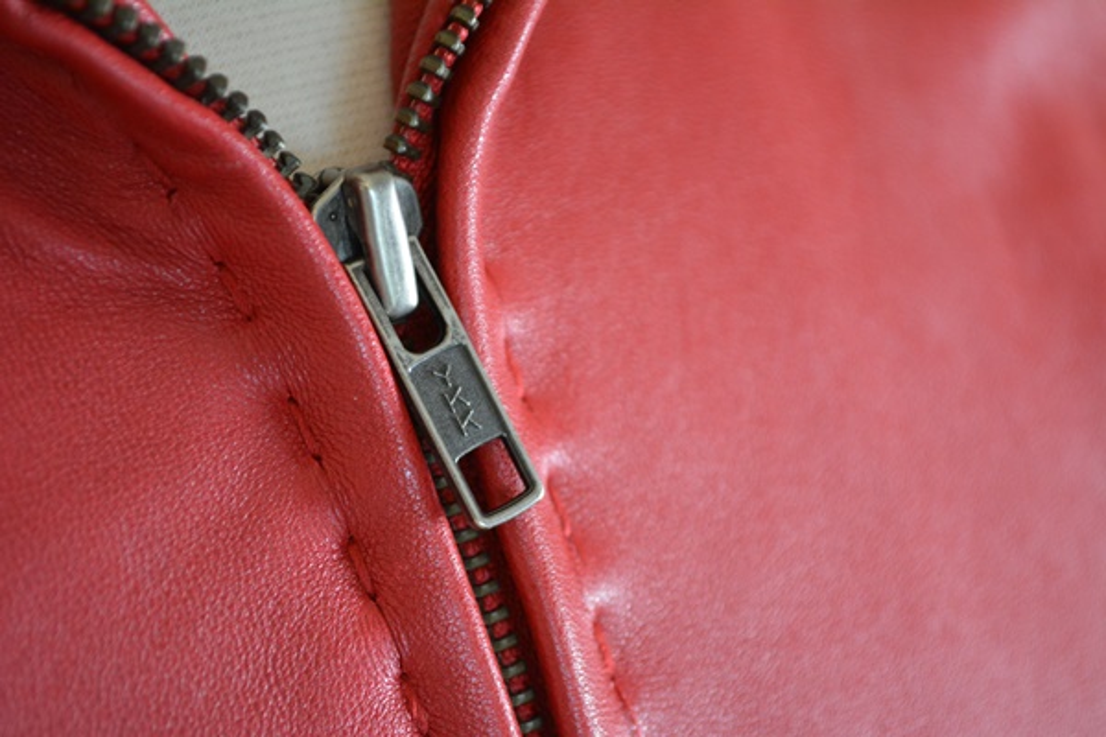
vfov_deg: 16.6
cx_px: 553
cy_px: 368
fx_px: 2534
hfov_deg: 24.6
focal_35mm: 82
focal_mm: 55
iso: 1250
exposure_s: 1/30
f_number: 5.6
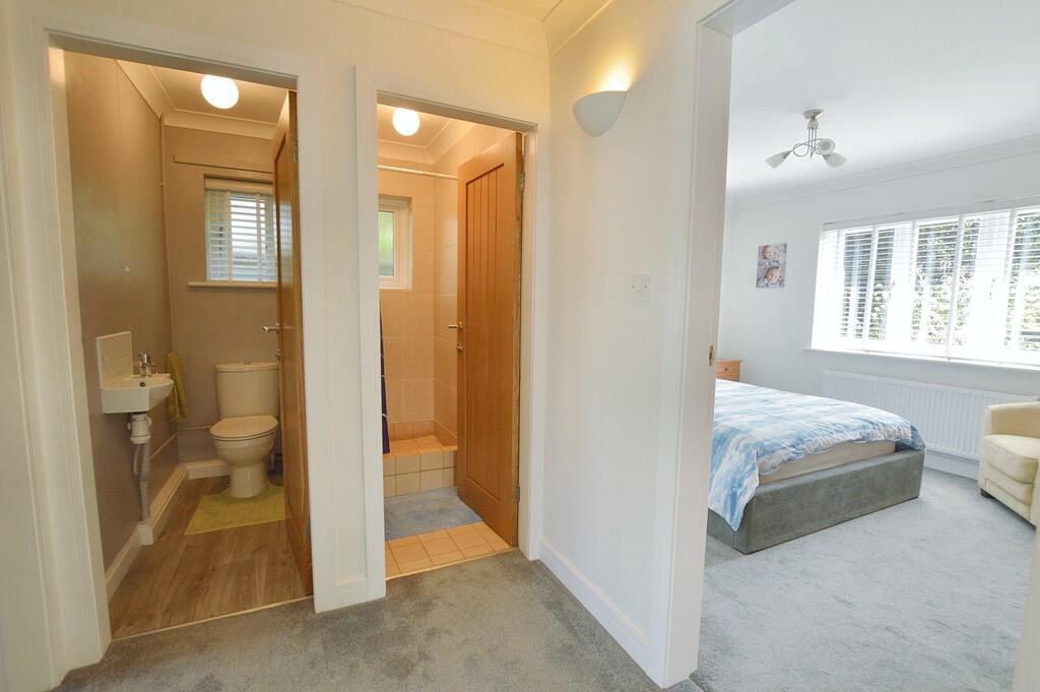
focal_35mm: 15
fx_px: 433
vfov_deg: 77.2
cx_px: 520
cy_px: 346
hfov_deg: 100.4
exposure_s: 1/15
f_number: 8
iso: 220
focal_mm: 10
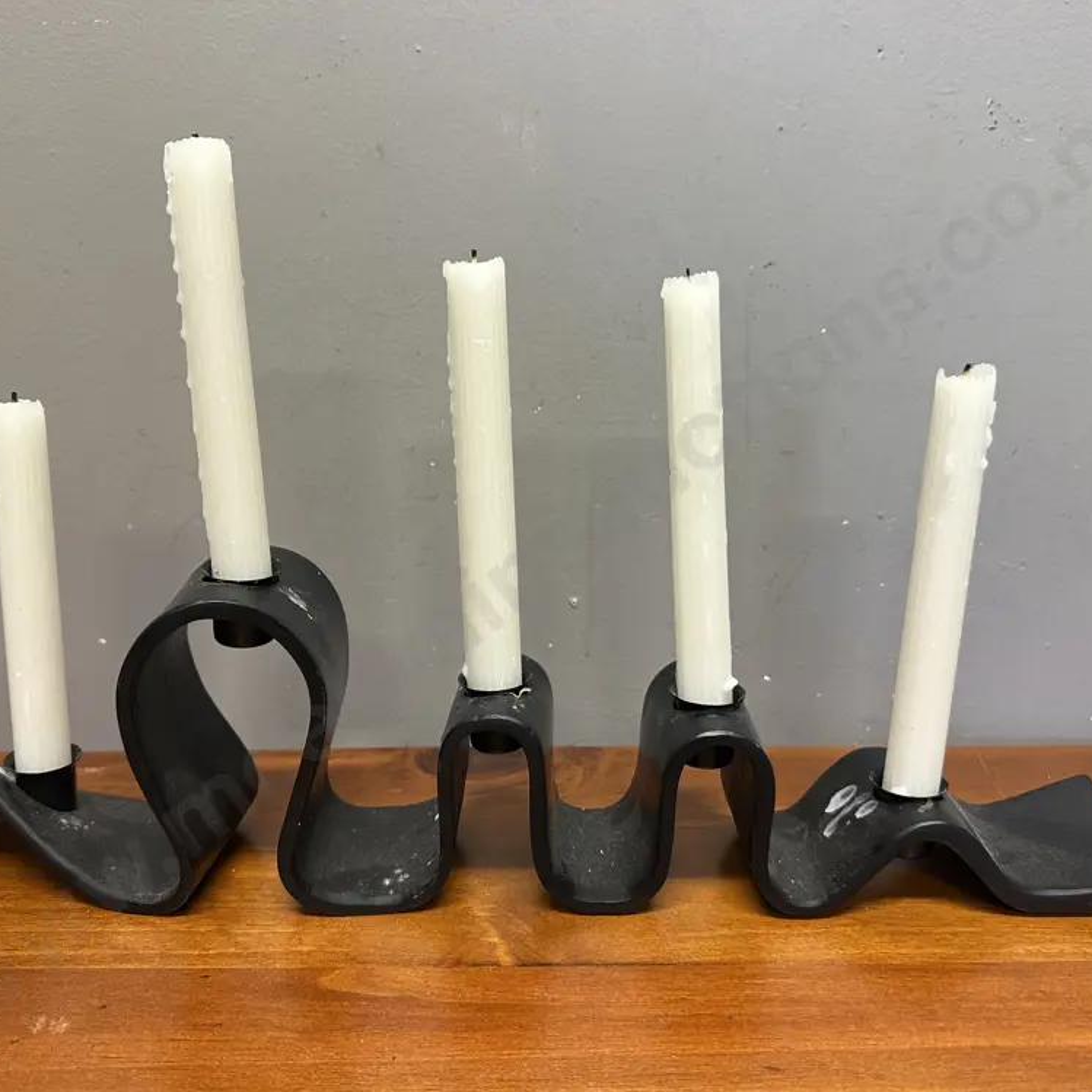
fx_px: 1035
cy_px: 557
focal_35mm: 29
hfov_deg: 55.6
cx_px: 550
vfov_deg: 55.6
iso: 200
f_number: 1.78
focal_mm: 6.86
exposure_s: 1/100
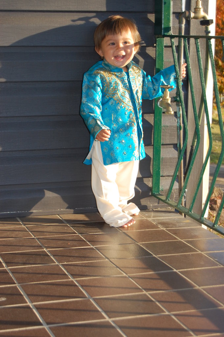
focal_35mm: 82
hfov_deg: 16.5
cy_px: 168
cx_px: 112
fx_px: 771
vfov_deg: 24.6
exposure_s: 1/320
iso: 400
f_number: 5.6
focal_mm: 55
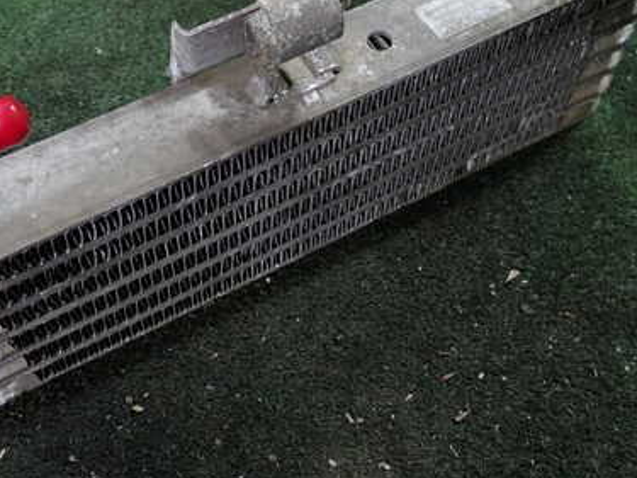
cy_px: 187
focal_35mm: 48
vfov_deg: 30.2
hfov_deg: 39.6
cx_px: 279
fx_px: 883
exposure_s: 1/40
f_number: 2.3
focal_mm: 5.4
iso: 200
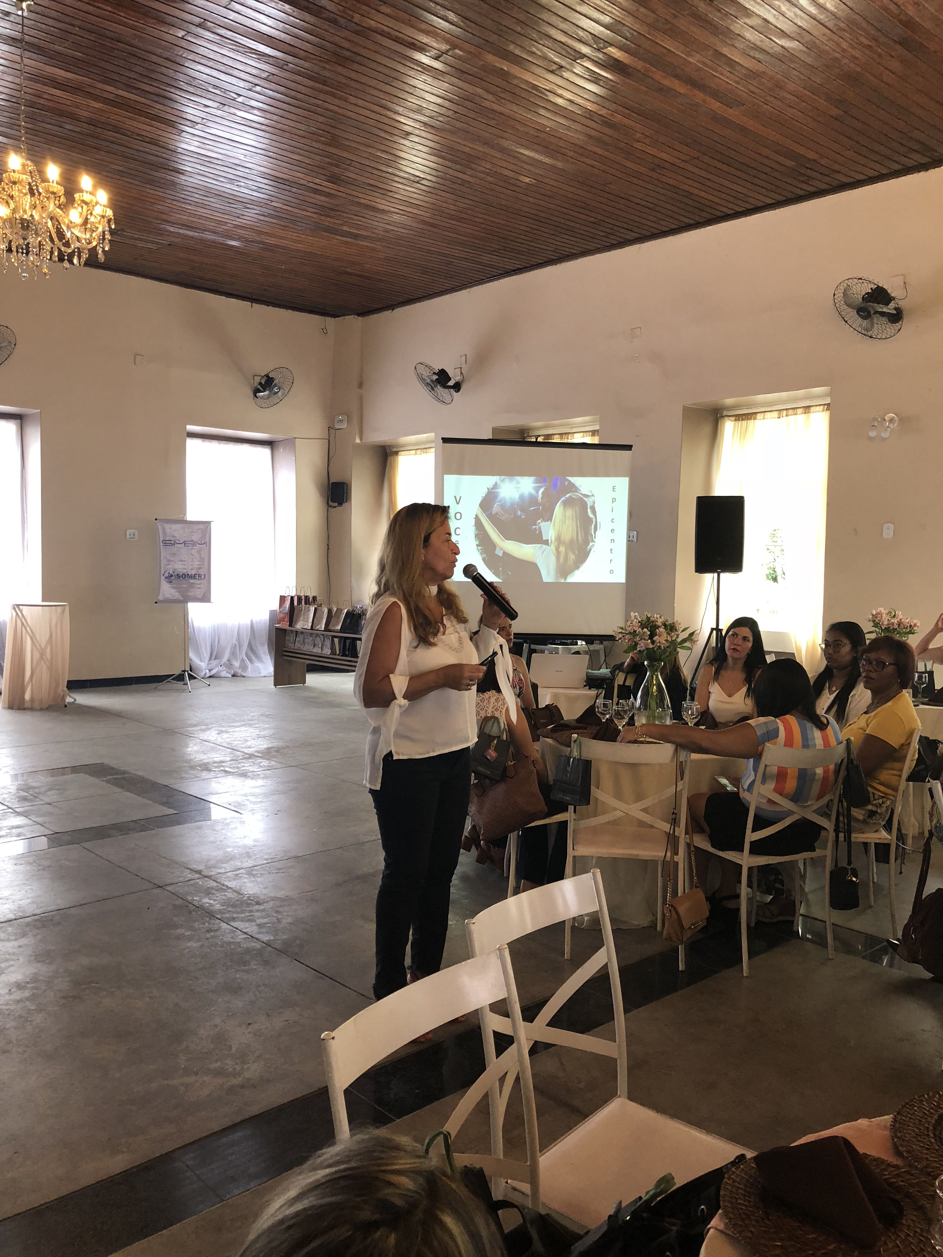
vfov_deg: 63.4
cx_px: 472
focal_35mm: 28
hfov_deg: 49.7
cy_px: 628
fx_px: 1017
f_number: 1.8
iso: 40
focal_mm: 3.99
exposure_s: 1/24
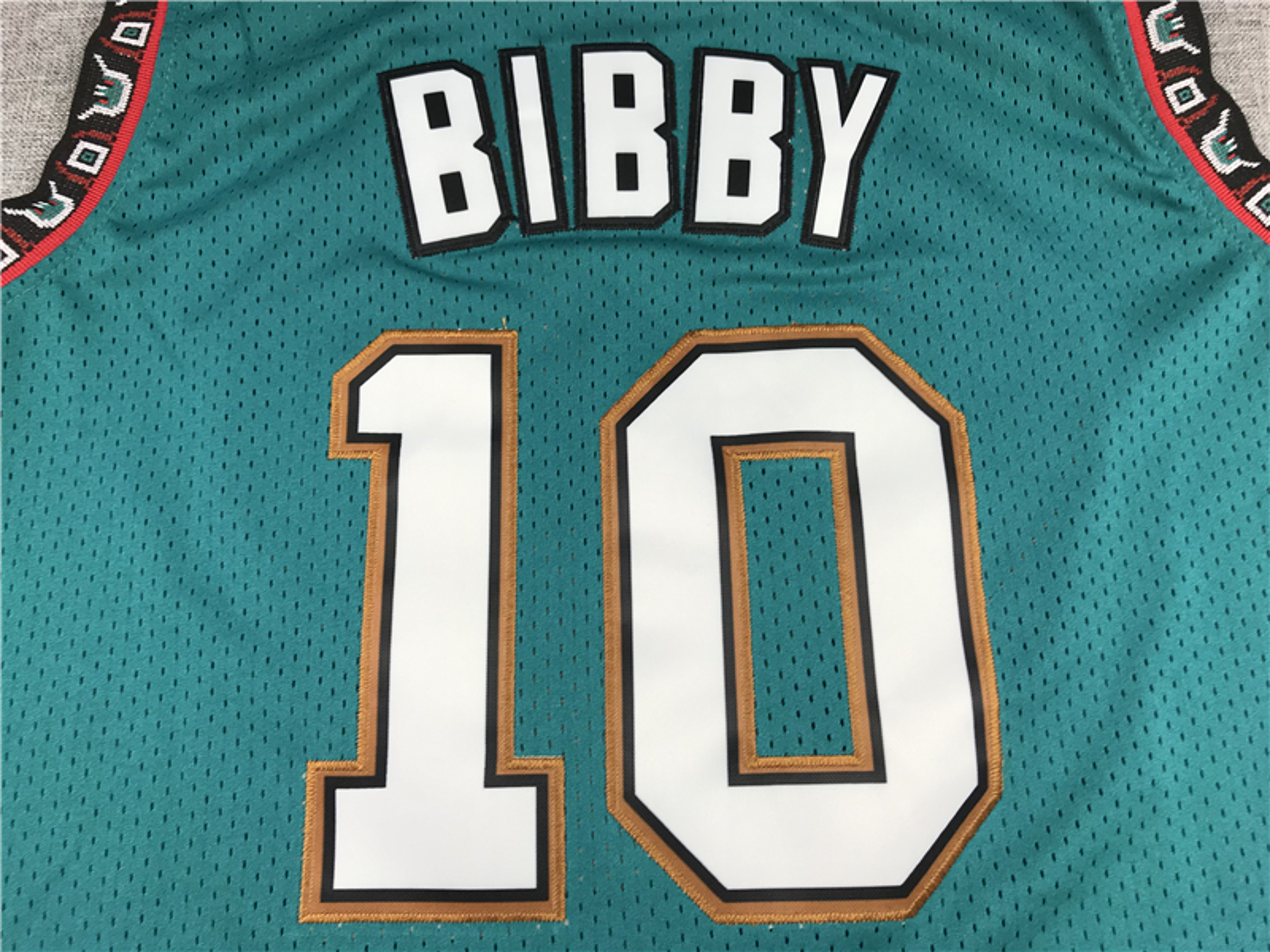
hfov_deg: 63.4
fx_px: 1027
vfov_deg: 49.7
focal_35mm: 28
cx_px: 635
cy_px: 476
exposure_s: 1/50
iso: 25
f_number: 1.8
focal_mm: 3.99
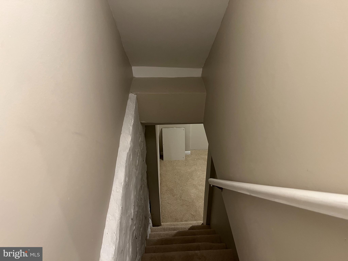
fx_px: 261
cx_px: 174
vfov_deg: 53.1
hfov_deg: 67.3
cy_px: 130
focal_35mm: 26
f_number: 1.5
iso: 200
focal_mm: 5.7
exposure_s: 1/60
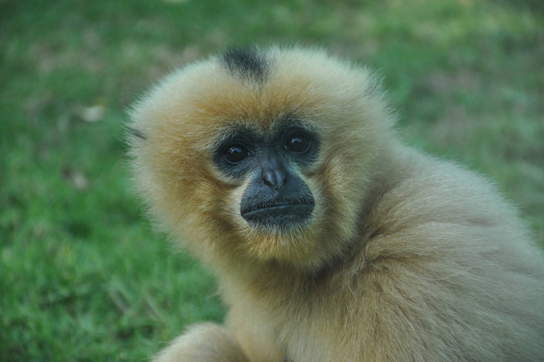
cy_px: 181
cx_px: 272
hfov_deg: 13.1
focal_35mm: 158
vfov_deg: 8.7
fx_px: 2377
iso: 450
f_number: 5.6
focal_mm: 105
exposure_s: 1/250
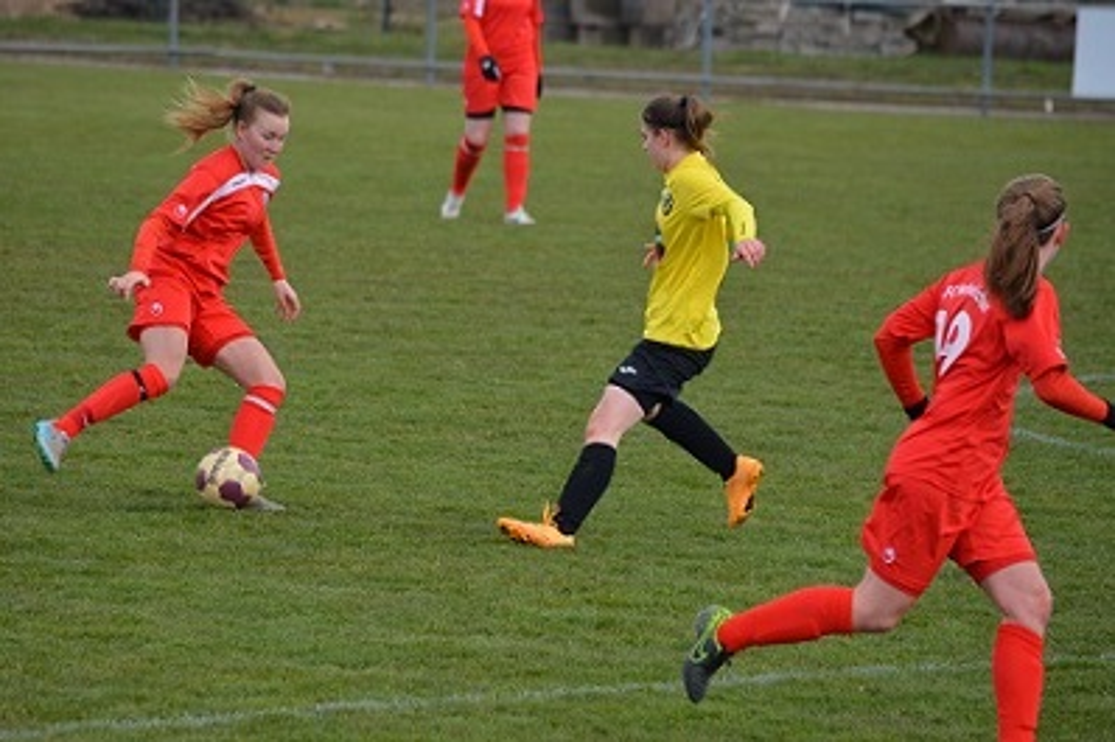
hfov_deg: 6.9
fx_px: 9287
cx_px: 558
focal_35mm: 300
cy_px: 371
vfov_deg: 4.6
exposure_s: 1/1000
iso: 500
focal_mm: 200
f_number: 5
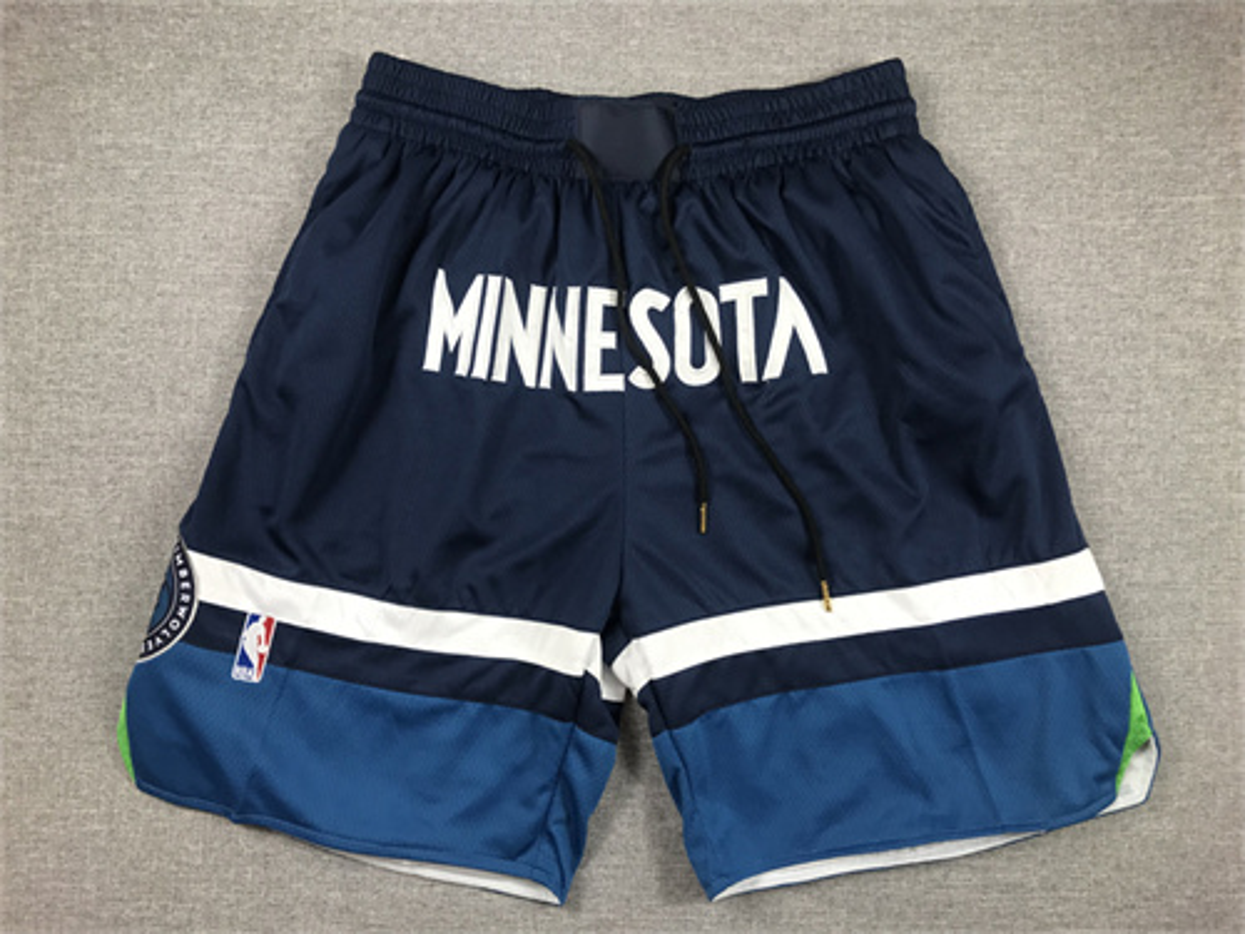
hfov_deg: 63.4
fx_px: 1007
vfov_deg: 49.7
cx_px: 622
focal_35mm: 28
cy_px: 467
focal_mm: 3.99
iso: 40
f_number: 1.8
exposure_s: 1/100
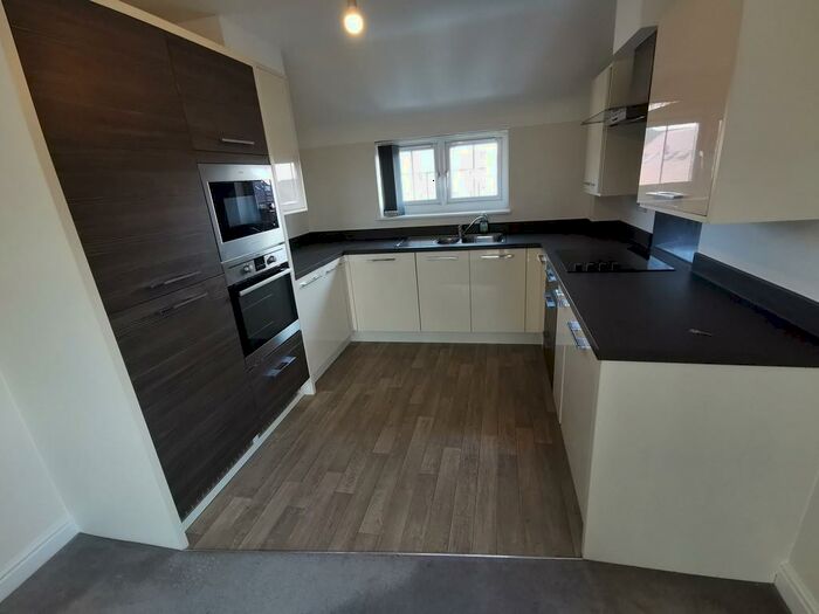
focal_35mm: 16
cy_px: 307
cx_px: 410
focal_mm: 2.35
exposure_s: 1/50
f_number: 2.2
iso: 100
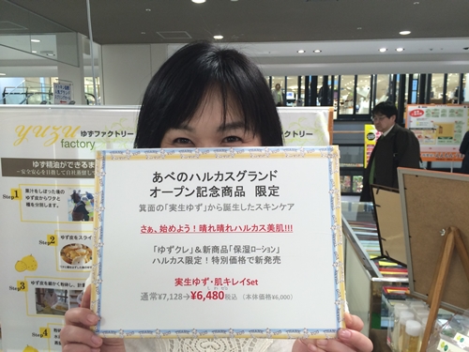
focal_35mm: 30
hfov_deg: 60.0
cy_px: 176
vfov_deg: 46.8
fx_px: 406
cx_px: 234
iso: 40
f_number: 2.2
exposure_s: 1/40
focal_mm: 4.12
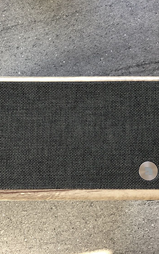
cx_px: 53
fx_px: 277
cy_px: 128
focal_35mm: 40
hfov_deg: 31.7
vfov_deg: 49.3
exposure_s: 1/30
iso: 25
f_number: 1.8
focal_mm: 4
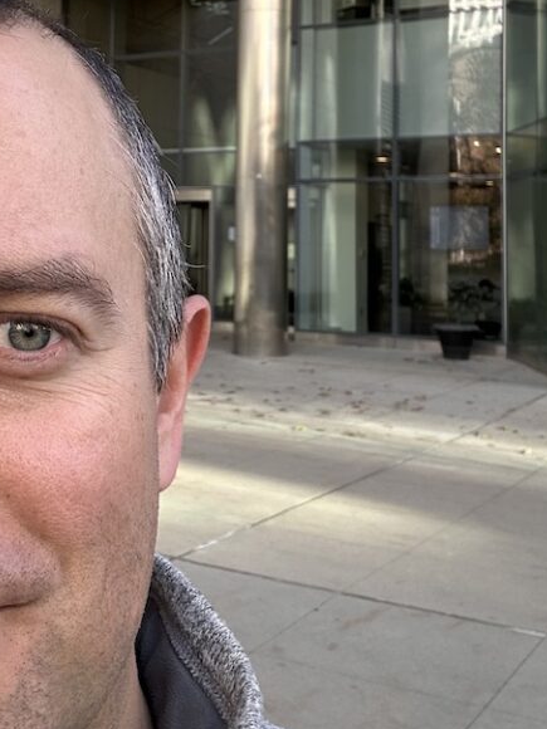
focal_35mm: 53
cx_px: 141
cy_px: 170
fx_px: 1117
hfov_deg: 27.2
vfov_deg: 35.3
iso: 25
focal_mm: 2.69
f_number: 1.9
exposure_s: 1/121
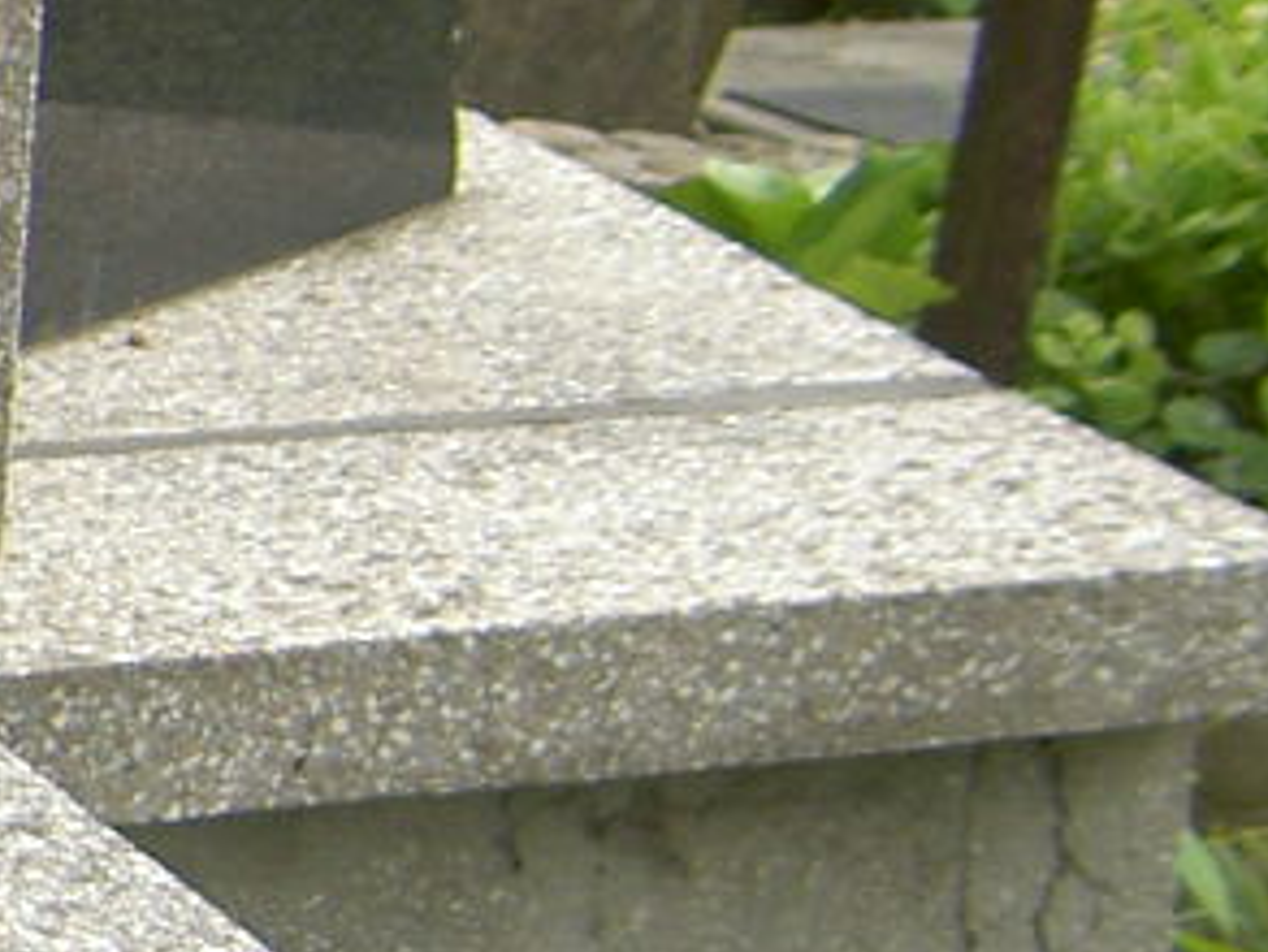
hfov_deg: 8.7
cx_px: -1458
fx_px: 7805
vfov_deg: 7.0
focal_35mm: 213
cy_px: 480
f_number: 2.8
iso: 50
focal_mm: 8
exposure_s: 1/250
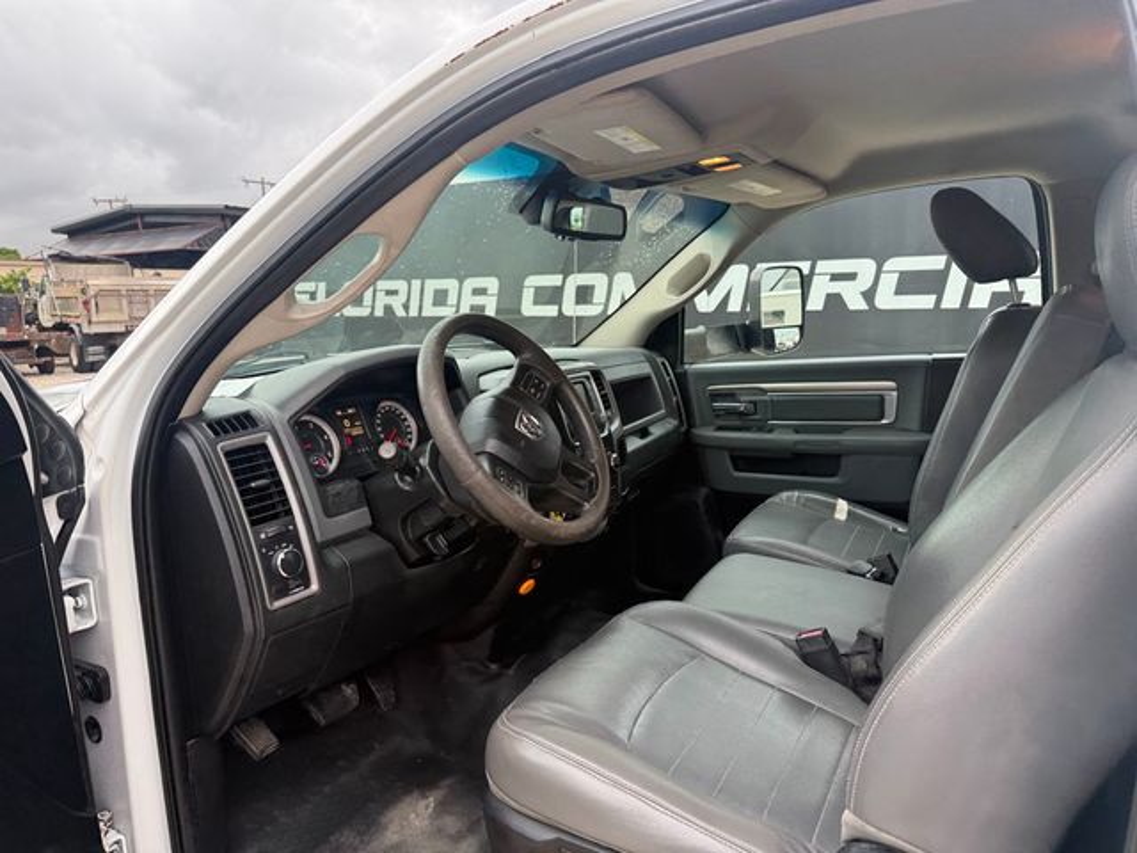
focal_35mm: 24
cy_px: 426
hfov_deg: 71.6
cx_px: 568
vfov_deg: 56.8
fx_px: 788
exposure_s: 1/281
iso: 100
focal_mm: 6.76
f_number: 1.78
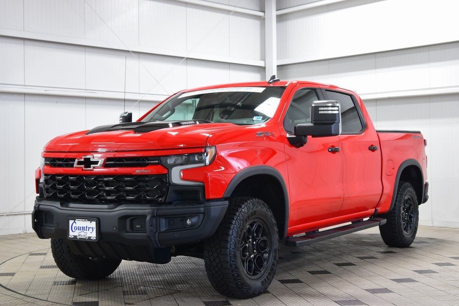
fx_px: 727
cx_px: 230
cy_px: 153
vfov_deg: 23.8
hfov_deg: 35.0
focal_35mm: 57
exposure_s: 1/15
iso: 640
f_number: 6.3
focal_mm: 38
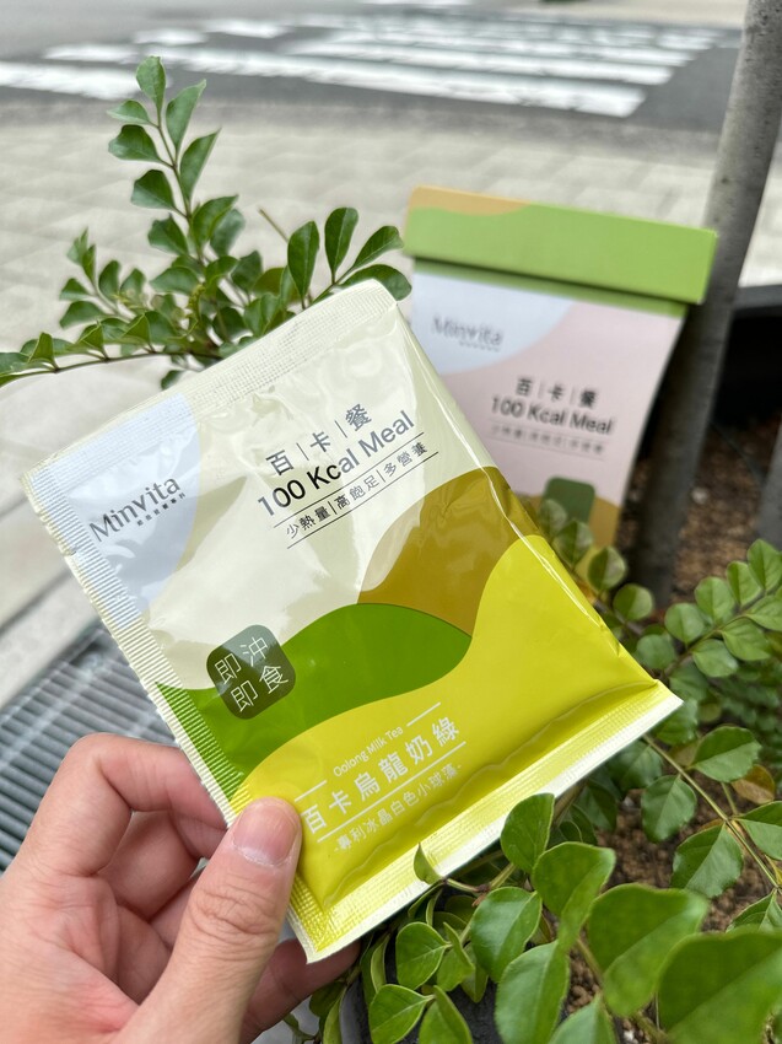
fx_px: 723
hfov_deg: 56.8
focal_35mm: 24
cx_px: 391
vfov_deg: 71.6
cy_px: 522
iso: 80
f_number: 1.78
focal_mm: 6.86
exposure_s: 1/1019
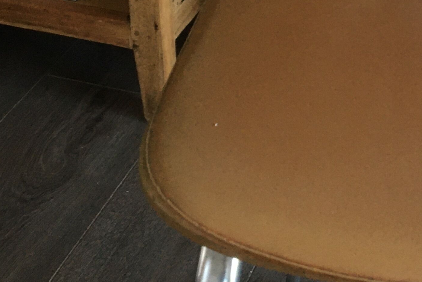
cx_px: 353
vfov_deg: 15.4
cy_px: -16
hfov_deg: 23.0
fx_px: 1020
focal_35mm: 87
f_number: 2.2
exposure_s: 1/33
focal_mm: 4.15
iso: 100
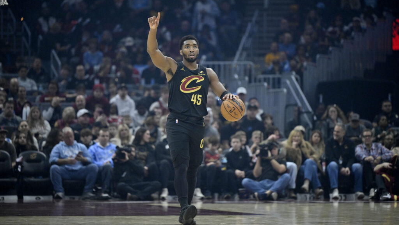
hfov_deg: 10.3
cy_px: 97
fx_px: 2222
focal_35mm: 210
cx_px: 200
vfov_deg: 5.8
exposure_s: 1/2000
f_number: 2.8
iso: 3200
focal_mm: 200
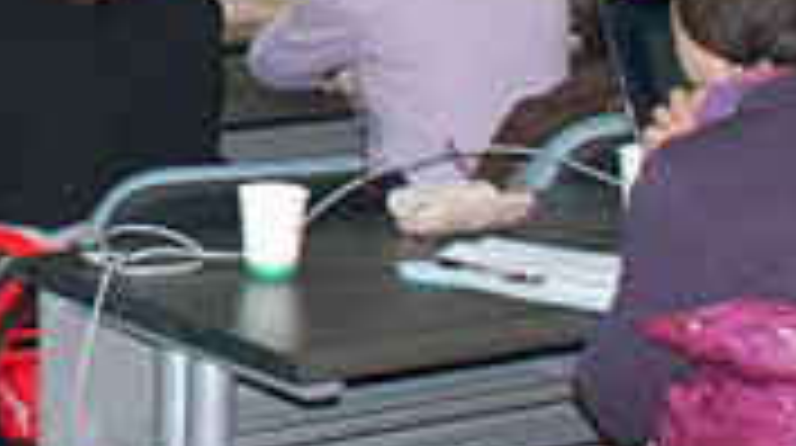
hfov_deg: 14.1
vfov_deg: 8.3
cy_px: -205
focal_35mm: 142
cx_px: -409
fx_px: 2993
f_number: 3.8
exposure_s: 1/60
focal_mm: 20
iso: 400
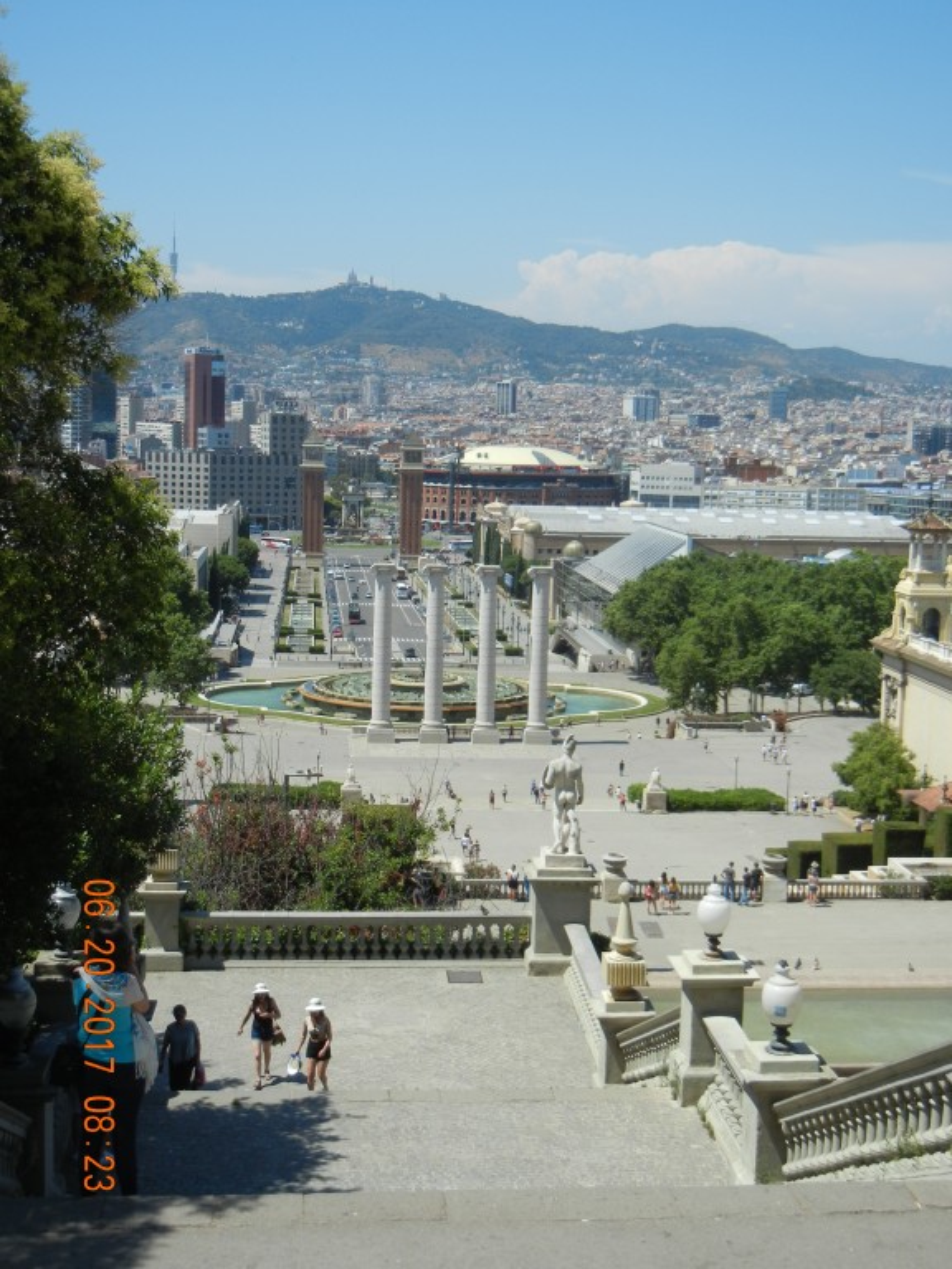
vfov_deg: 36.8
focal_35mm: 52
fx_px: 1907
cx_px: 476
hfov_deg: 28.0
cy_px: 634
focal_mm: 9.3
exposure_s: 1/363
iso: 160
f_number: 7.8
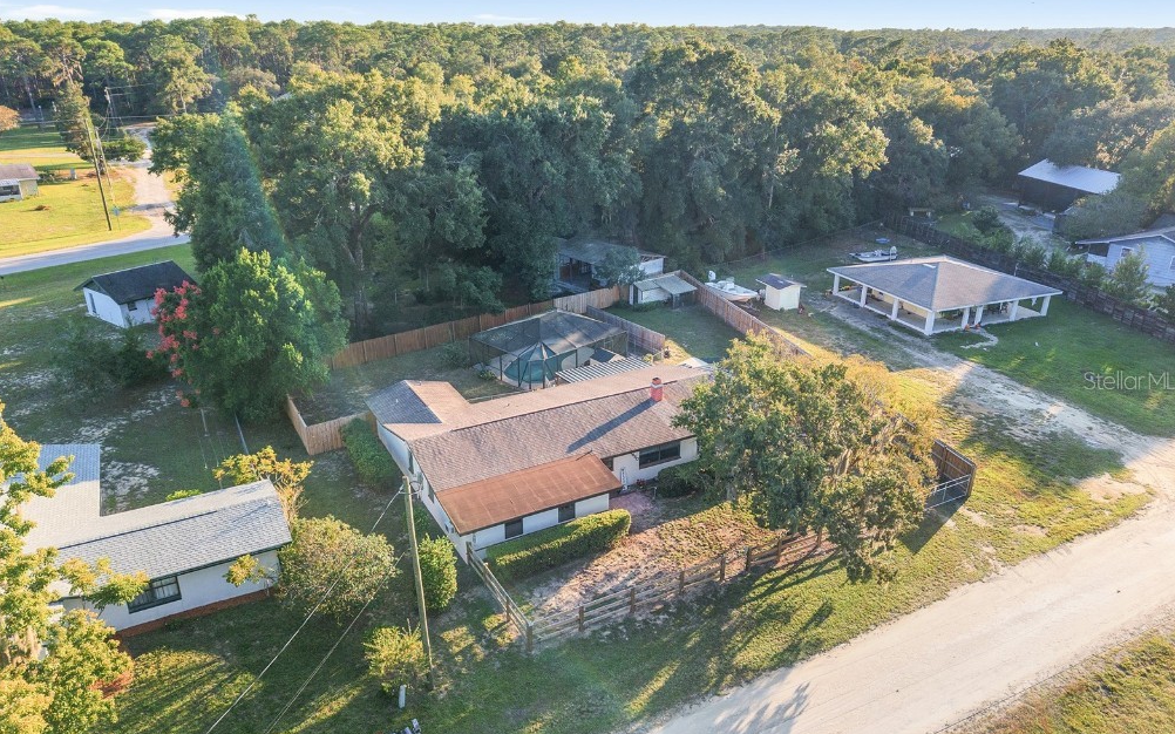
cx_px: 593
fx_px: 832
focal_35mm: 26
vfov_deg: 47.6
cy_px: 380
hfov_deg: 70.4
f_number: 1.8
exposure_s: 1/2000
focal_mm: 8.67
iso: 410
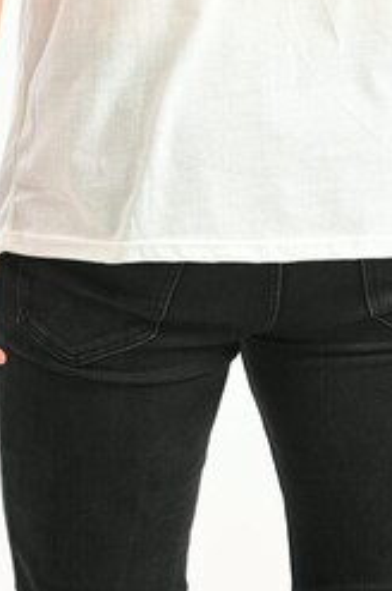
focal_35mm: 380
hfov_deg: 3.6
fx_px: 6224
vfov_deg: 5.4
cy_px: -117
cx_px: 189
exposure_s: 1/160
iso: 100
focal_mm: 125
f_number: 5.6
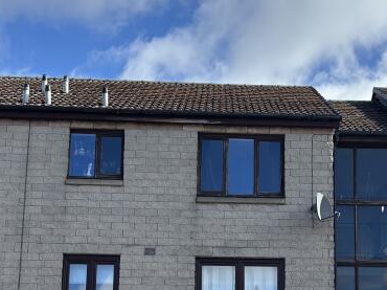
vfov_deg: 20.0
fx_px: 804
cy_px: 268
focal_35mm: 72
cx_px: 263
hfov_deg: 26.9
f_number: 1.6
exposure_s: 1/2062
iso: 50
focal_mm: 5.96
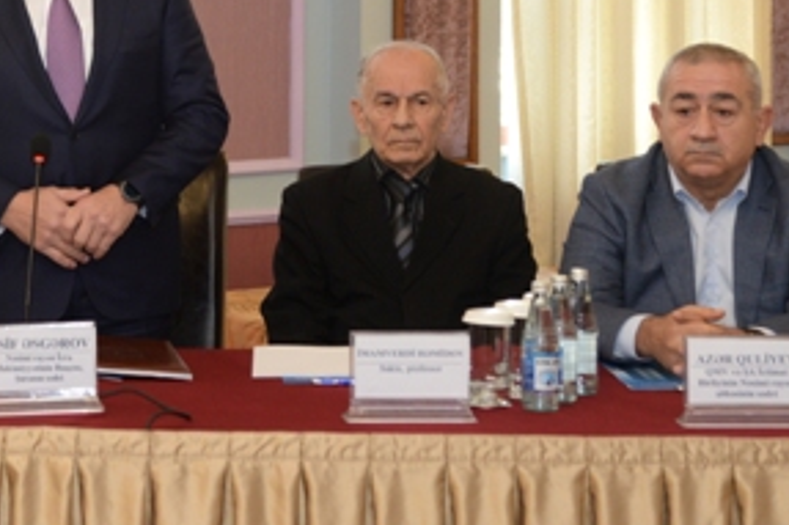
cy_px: 32
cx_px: 102
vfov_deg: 9.4
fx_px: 3176
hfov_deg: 14.0
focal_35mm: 145
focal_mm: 65
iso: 1600
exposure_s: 1/100
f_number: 4.5
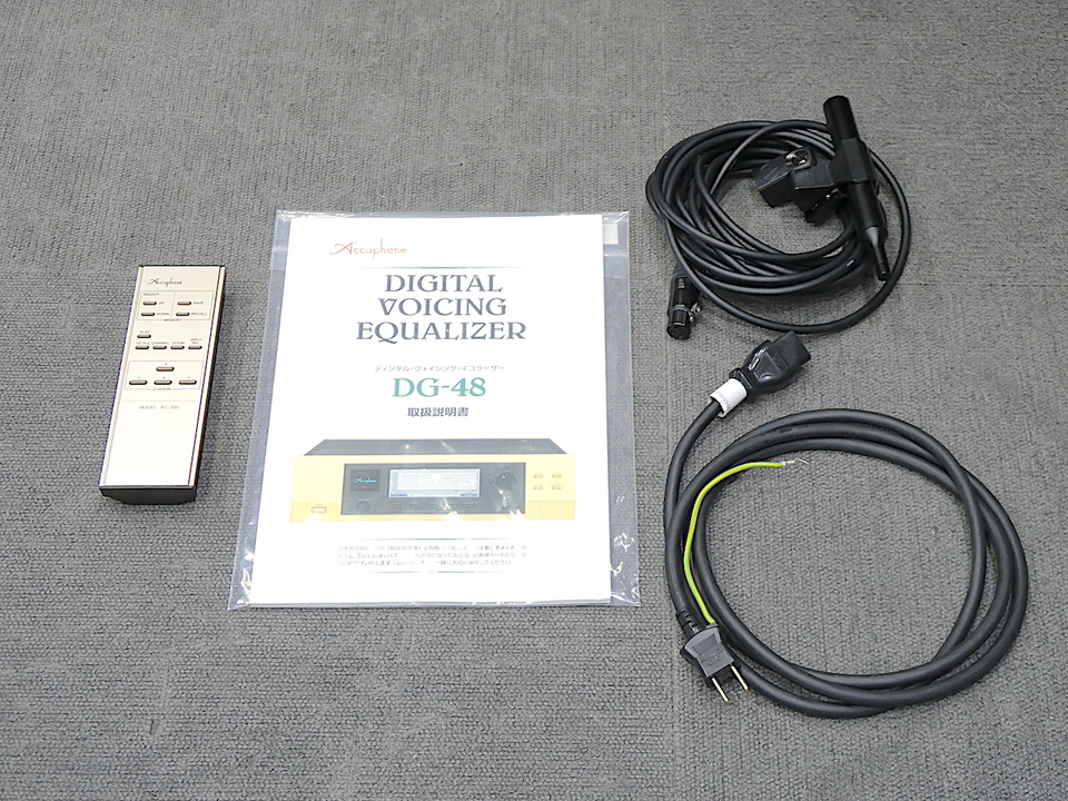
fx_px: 1759
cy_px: 400
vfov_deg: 25.7
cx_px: 534
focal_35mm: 57
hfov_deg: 33.8
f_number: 4.2
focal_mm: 10.3
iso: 200
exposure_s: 1/10
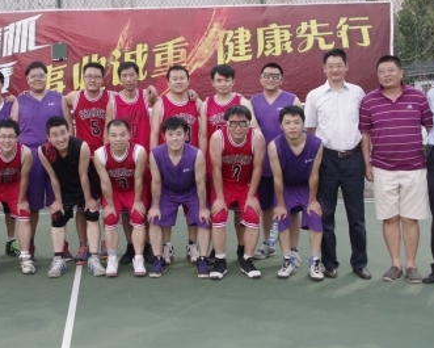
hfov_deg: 36.2
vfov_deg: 29.6
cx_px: 134
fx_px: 655
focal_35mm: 51
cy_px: 129
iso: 1600
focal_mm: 20
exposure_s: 1/50
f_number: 5
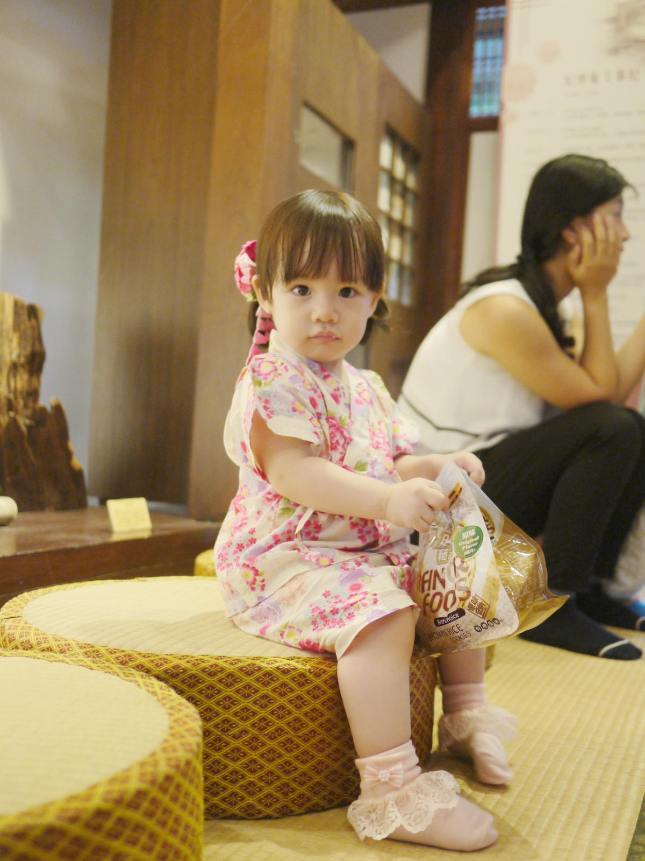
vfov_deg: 46.8
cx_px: 322
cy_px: 430
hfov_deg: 36.0
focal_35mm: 40
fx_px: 994
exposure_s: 1/60
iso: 640
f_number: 1.7
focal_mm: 20
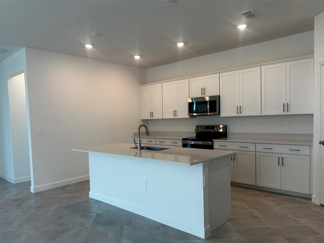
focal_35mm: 26
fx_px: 243
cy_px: 131
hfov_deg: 67.2
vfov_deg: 53.0
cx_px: 151
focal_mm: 6.86
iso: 64
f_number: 1.78
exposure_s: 1/120
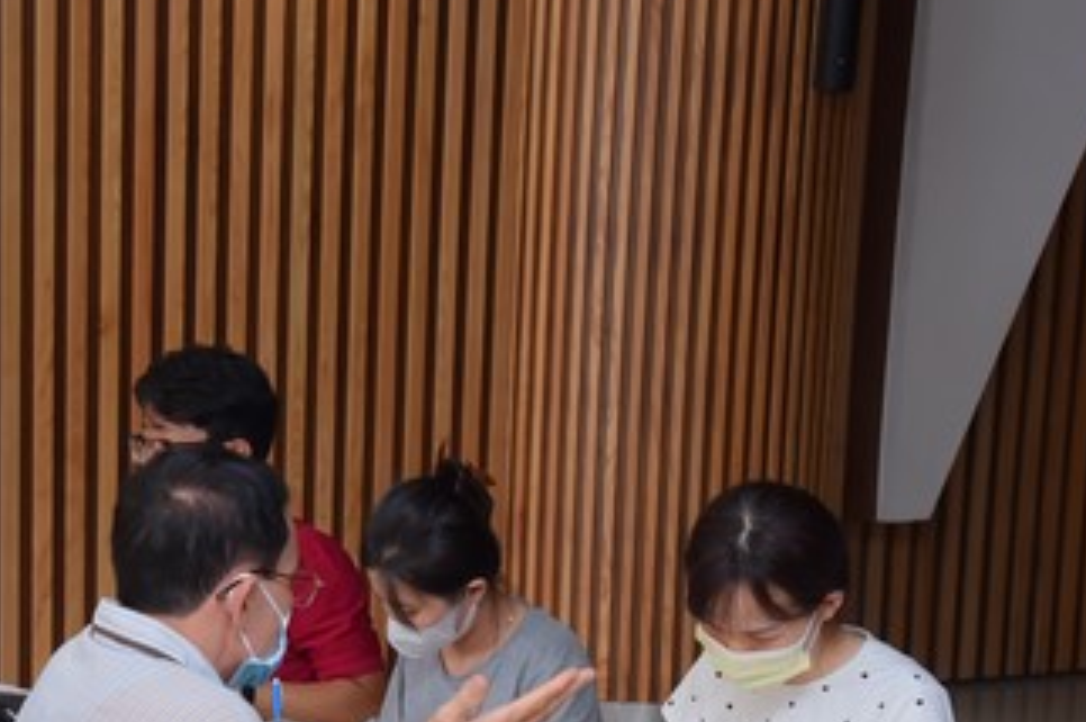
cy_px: 676
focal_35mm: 97
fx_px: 2923
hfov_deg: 20.6
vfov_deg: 13.9
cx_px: 121
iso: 640
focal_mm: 48
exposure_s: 1/125
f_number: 6.3
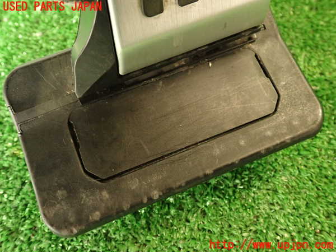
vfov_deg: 44.2
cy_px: 126
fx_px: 311
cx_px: 168
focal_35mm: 32
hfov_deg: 56.8
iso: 500
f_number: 2.4
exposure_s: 1/30
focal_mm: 5.79
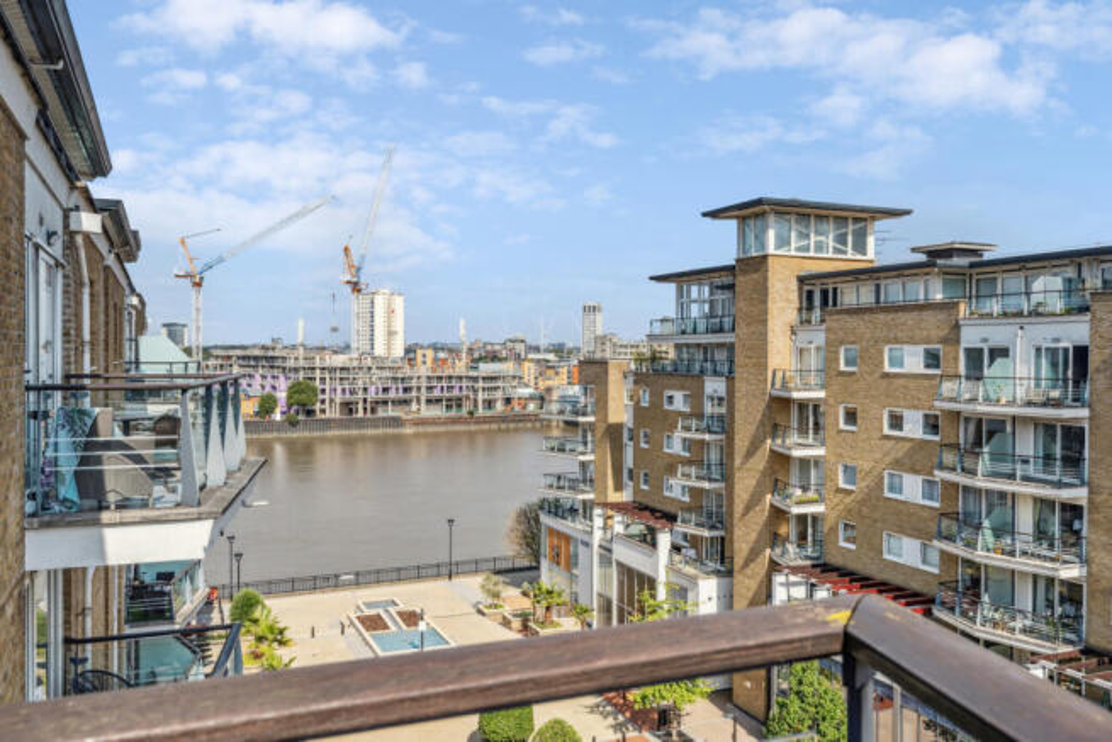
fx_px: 896
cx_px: 556
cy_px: 371
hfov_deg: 63.6
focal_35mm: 29
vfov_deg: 45.0
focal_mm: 29
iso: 320
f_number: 8
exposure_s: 1/800
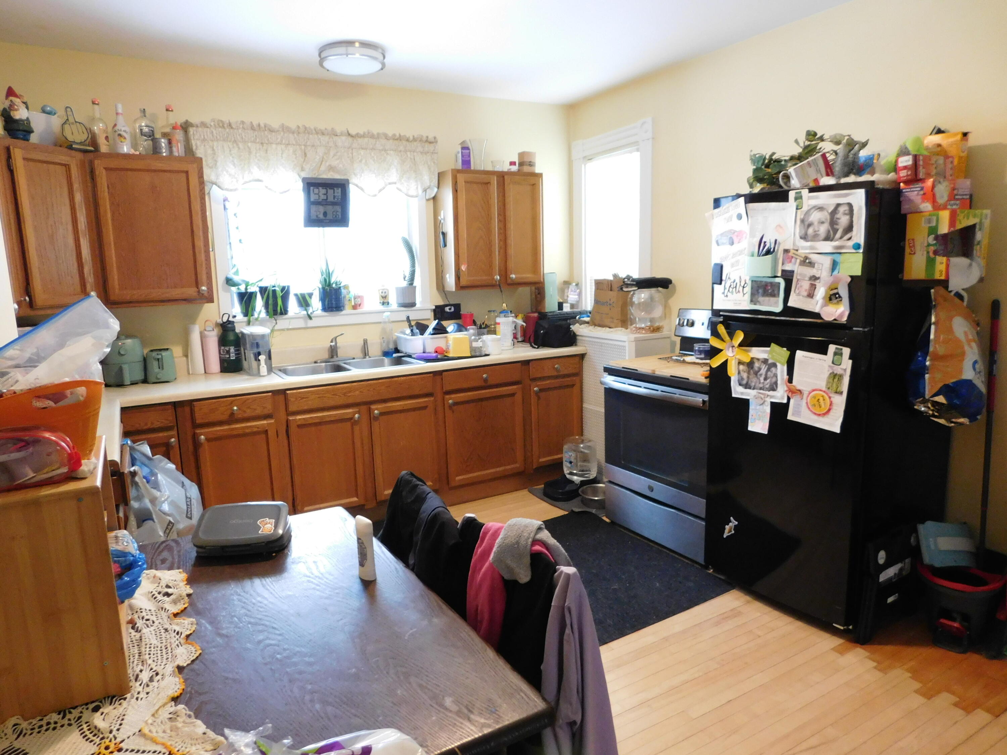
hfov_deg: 73.9
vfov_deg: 58.9
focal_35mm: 23
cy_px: 378
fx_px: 669
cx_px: 504
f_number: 3
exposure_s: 1/25
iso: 400
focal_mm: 4
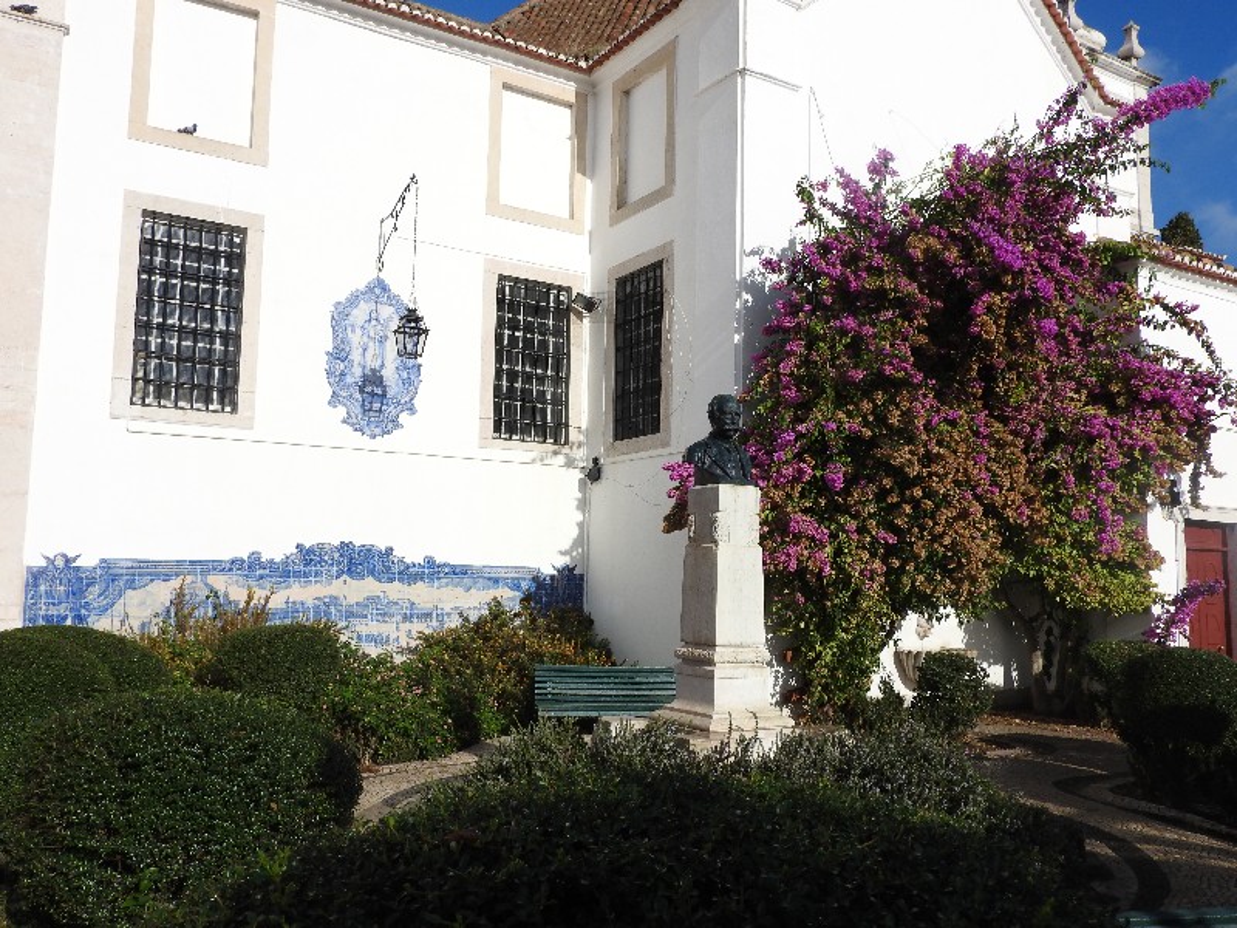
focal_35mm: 30
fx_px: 1072
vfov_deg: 46.8
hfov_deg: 60.0
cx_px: 618
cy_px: 464
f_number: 4
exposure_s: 1/2000
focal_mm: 5.4
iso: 100
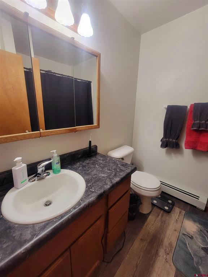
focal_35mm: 13
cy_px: 138
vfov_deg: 106.2
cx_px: 104
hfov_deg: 89.9
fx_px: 104
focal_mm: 2.2
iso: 250
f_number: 2.2
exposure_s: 1/60.2
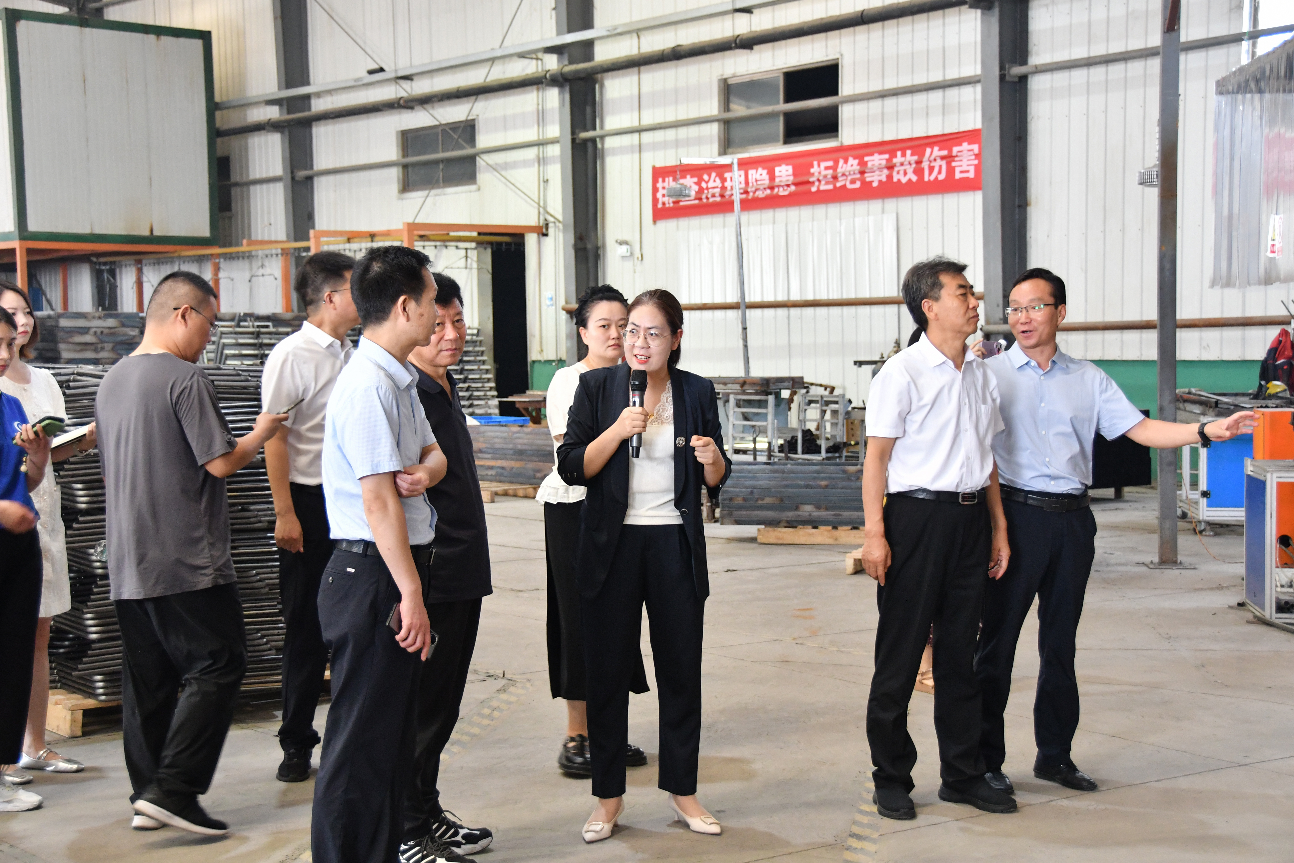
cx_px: 647
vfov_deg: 23.8
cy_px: 432
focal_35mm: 57
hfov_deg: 35.1
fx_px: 2049
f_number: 4.2
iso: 1400
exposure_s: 1/60
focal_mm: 38
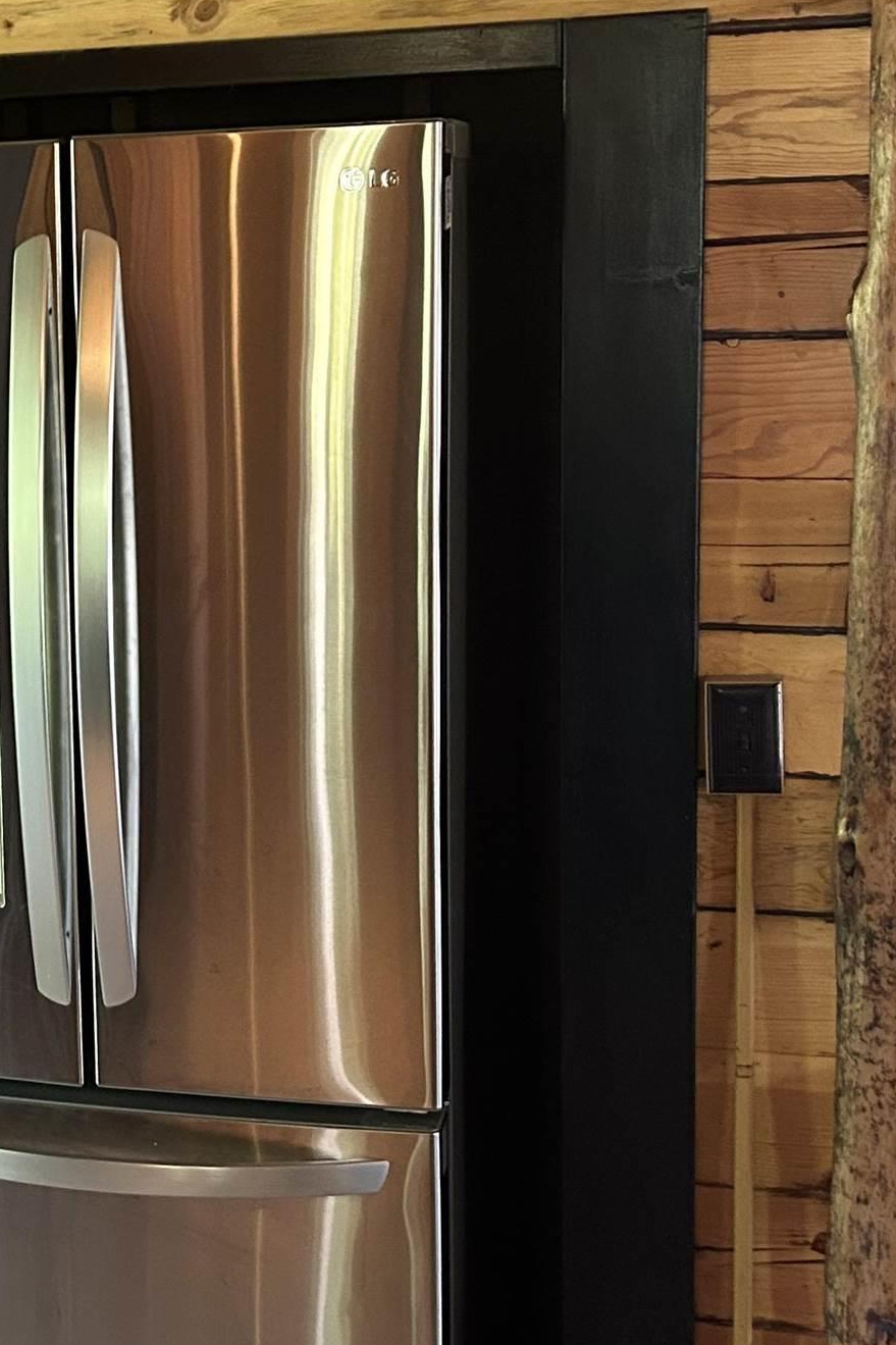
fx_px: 2352
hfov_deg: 20.7
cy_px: 657
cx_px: -47
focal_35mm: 63
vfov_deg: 31.9
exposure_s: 1/60
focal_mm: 5.7
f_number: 1.5
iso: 400
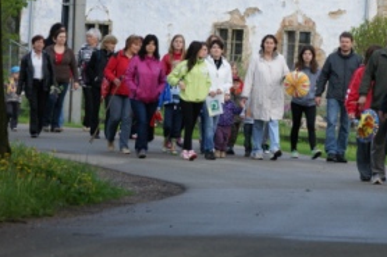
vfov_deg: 2.8
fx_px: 5200
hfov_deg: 4.3
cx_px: 303
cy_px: 79
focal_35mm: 484
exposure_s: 1/100
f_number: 5.6
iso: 400
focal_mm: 200
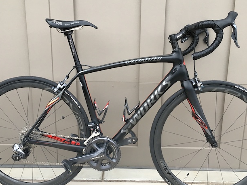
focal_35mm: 38
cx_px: 125
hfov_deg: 49.0
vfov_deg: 37.7
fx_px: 271
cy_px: 85
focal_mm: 4.15
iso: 32
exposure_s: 1/30
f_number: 2.2
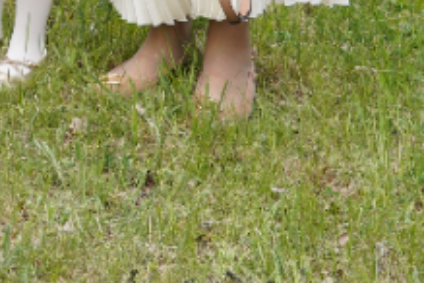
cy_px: -429
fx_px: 2308
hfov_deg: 8.8
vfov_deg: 6.6
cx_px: -821
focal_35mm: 196
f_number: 5.6
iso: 160
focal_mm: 33
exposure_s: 1/160
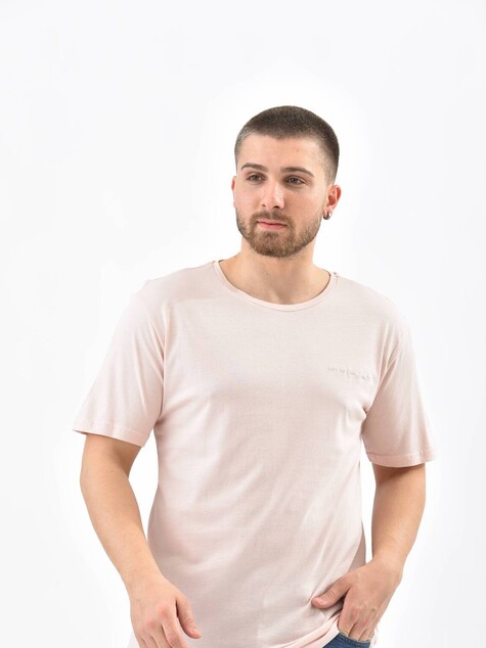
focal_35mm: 132
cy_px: 368
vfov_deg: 14.9
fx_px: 2473
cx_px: 247
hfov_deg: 11.2
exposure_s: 1/160
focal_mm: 116
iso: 100
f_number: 7.1
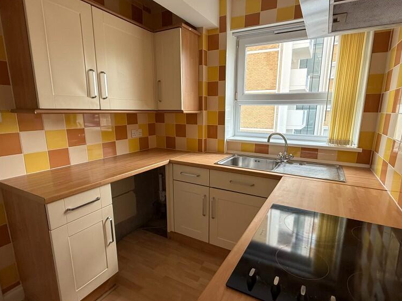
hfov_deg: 84.6
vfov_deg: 68.7
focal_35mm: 19
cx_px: 215
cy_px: 155
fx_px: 221
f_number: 2.2
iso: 64
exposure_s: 1/118
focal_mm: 2.22
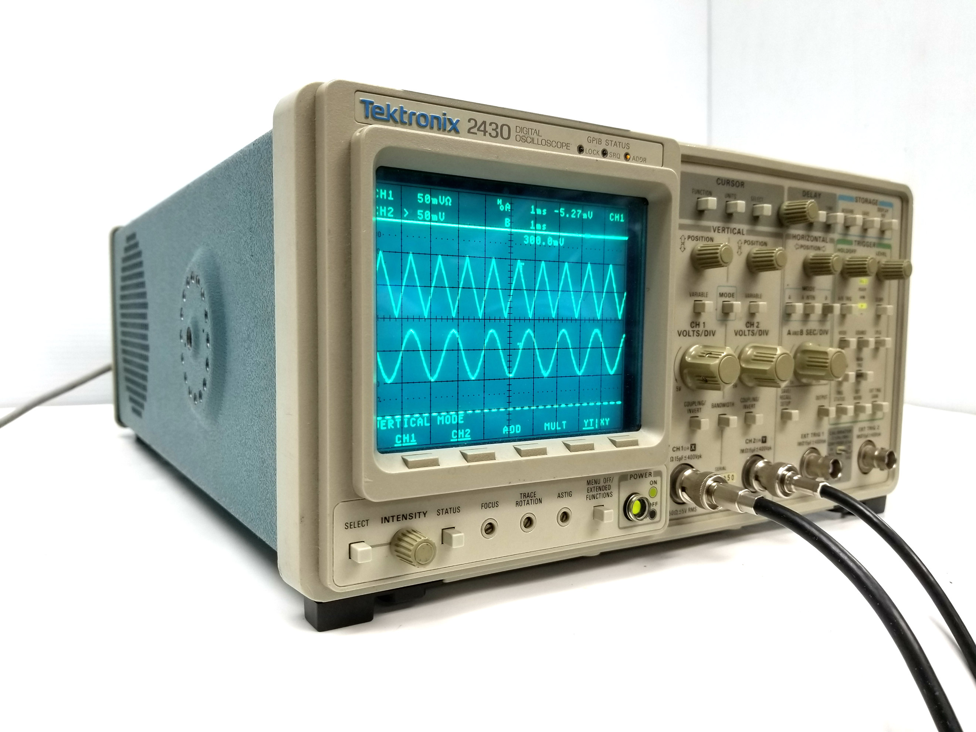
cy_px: 366
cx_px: 488
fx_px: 733
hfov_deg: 67.3
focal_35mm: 26
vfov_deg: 53.1
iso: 64
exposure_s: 1/60
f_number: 1.7
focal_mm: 4.25
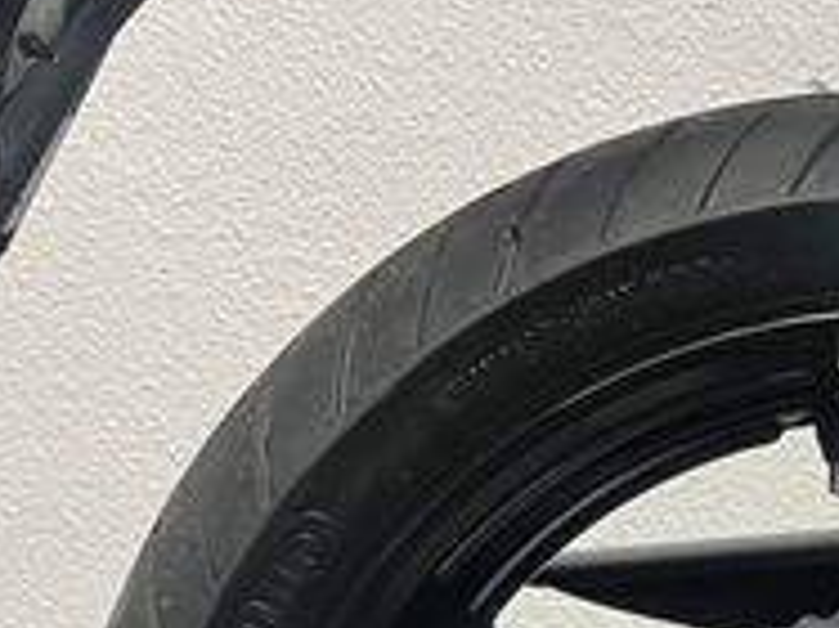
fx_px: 2156
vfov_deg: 15.8
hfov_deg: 21.2
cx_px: 848
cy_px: 789
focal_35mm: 89
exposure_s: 1/50
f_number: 1.6
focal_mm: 5.1
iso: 160
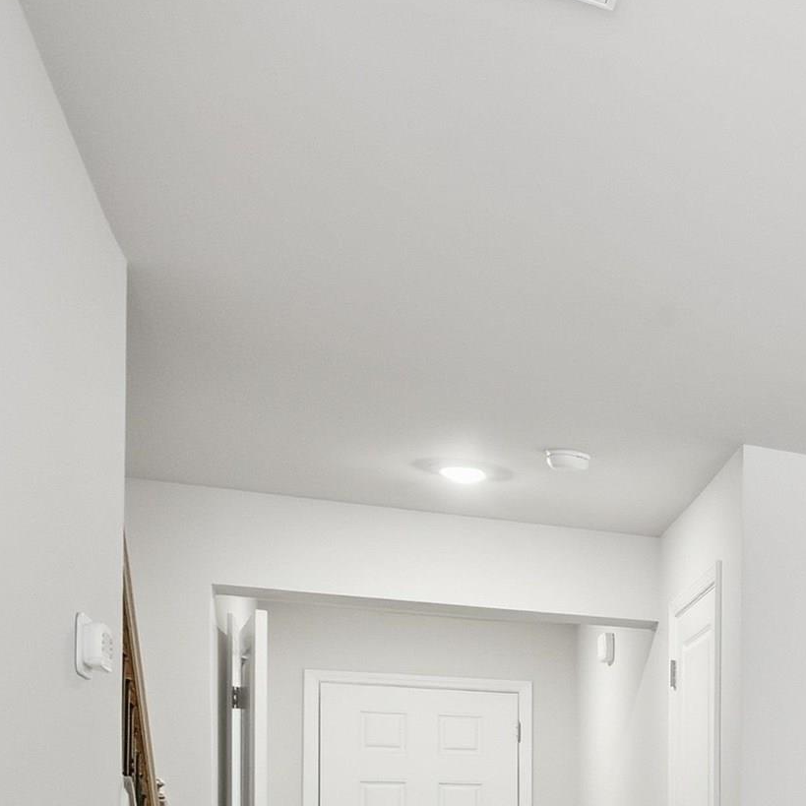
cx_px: 1376
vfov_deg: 30.2
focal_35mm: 51
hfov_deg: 22.7
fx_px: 1343
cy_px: 869
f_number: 11
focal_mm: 16
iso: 160
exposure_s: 1/20
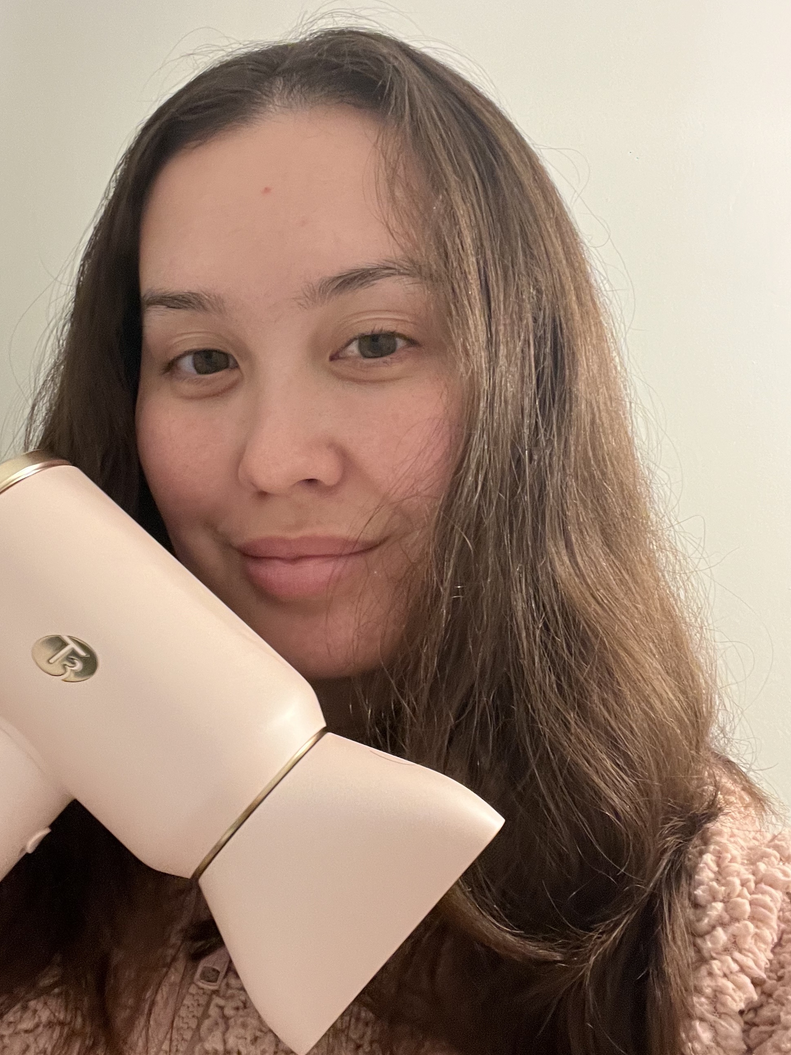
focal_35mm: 36
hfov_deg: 39.5
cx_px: 325
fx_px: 1097
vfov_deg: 51.3
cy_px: 508
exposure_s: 1/30
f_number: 2.2
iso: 500
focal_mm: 2.71
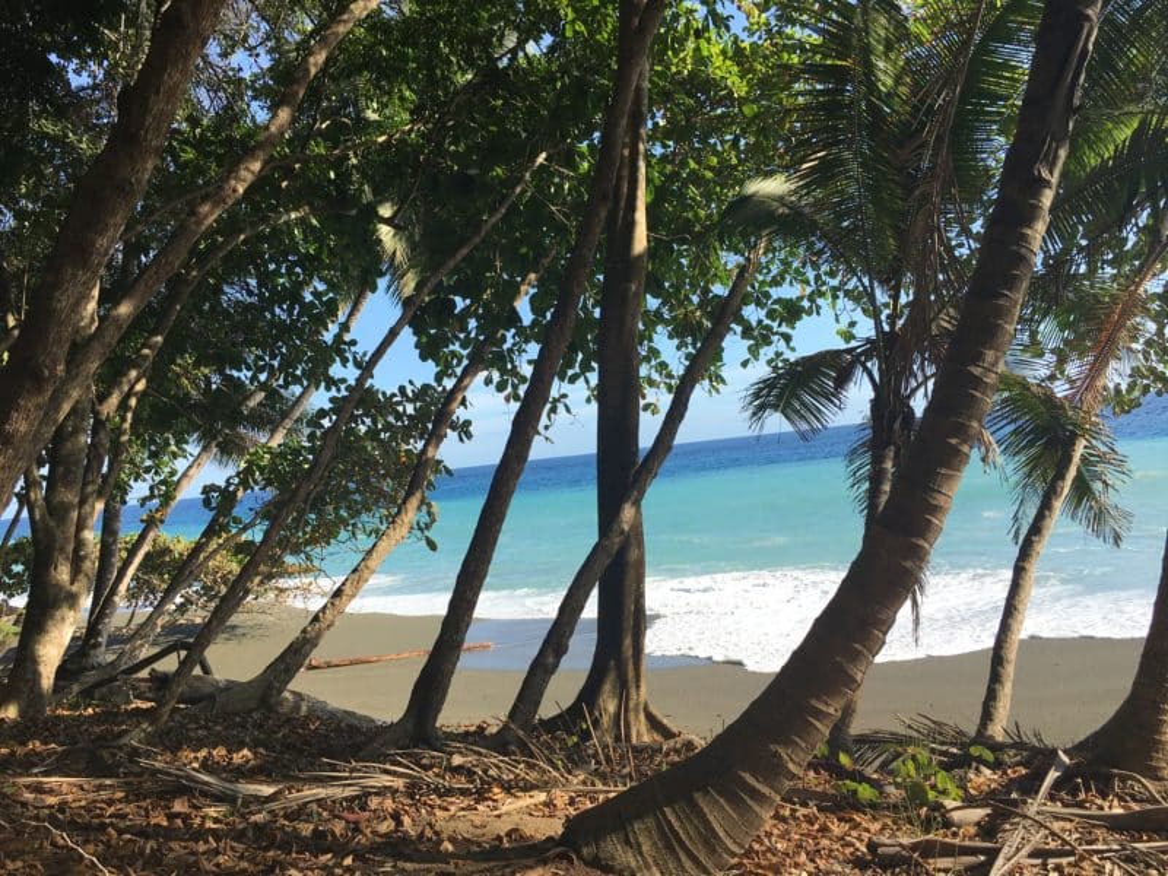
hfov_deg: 61.7
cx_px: 584
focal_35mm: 29
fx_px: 979
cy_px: 438
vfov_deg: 48.2
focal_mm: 4.15
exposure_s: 1/1054
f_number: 2.2
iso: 25
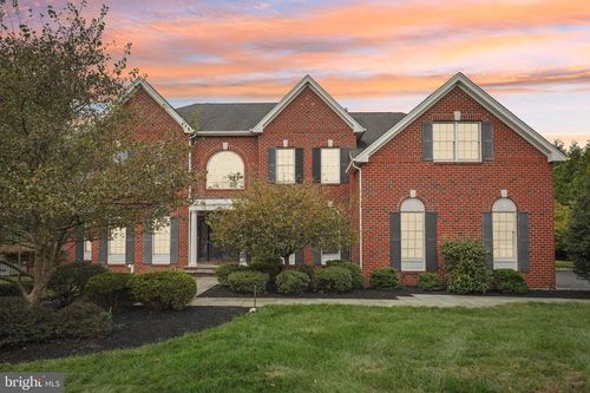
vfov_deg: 56.5
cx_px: 295
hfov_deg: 77.8
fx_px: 365
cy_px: 196
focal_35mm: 22
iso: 1000
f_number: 8
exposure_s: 1/2500
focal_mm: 22.3
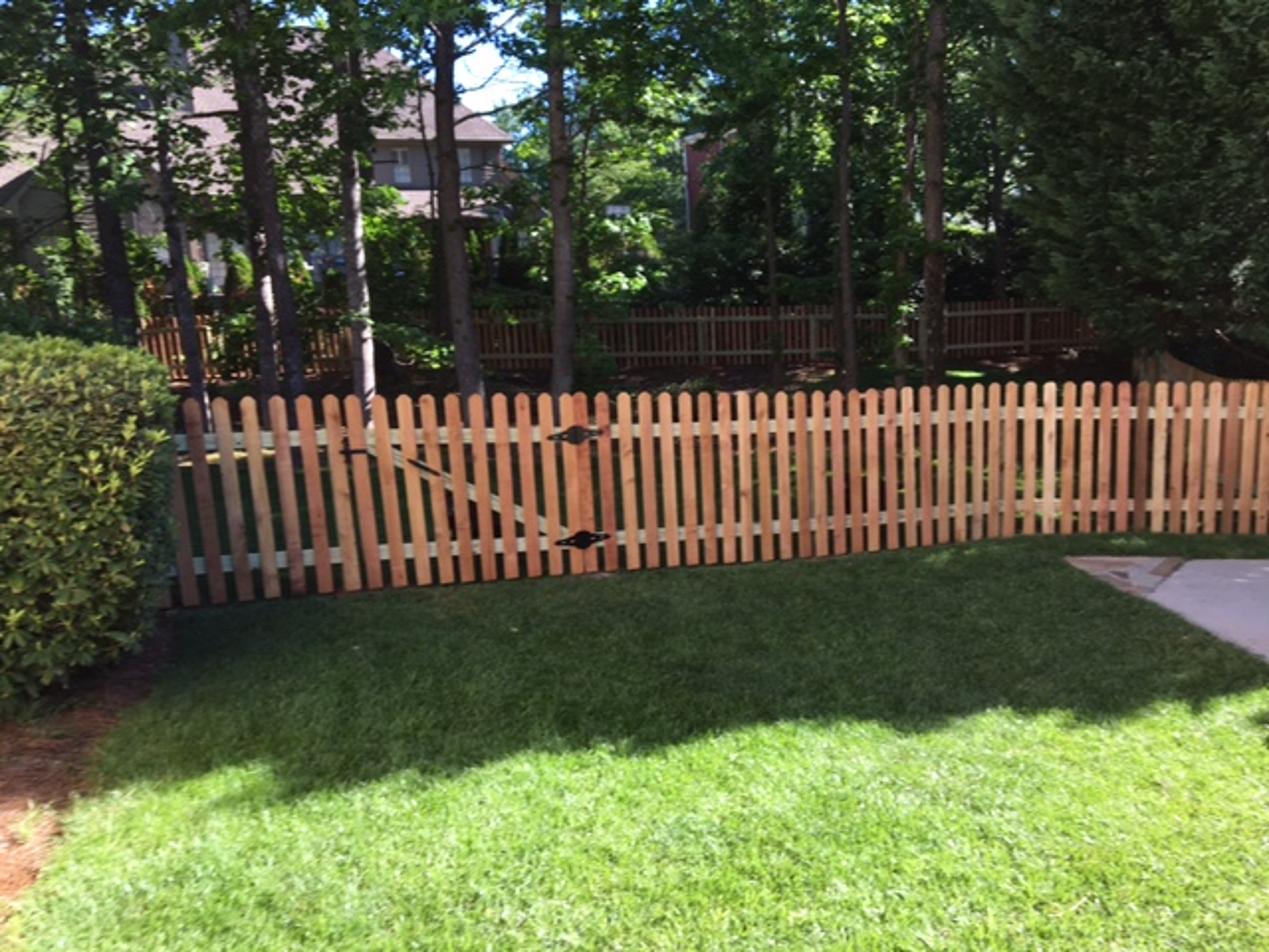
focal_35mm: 29
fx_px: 1063
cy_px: 476
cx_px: 634
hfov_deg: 61.7
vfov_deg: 48.2
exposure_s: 1/264
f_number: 2.2
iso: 25
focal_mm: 4.15
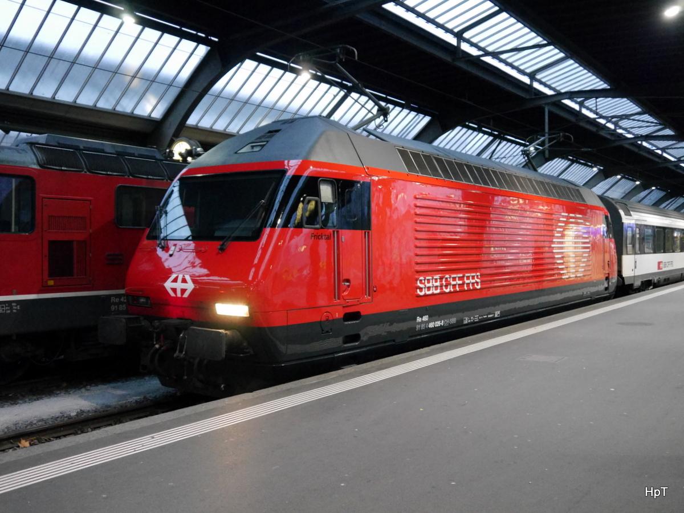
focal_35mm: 36
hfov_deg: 51.4
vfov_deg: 39.7
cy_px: 256
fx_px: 711
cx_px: 342
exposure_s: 1/40
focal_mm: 18
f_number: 4
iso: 3200
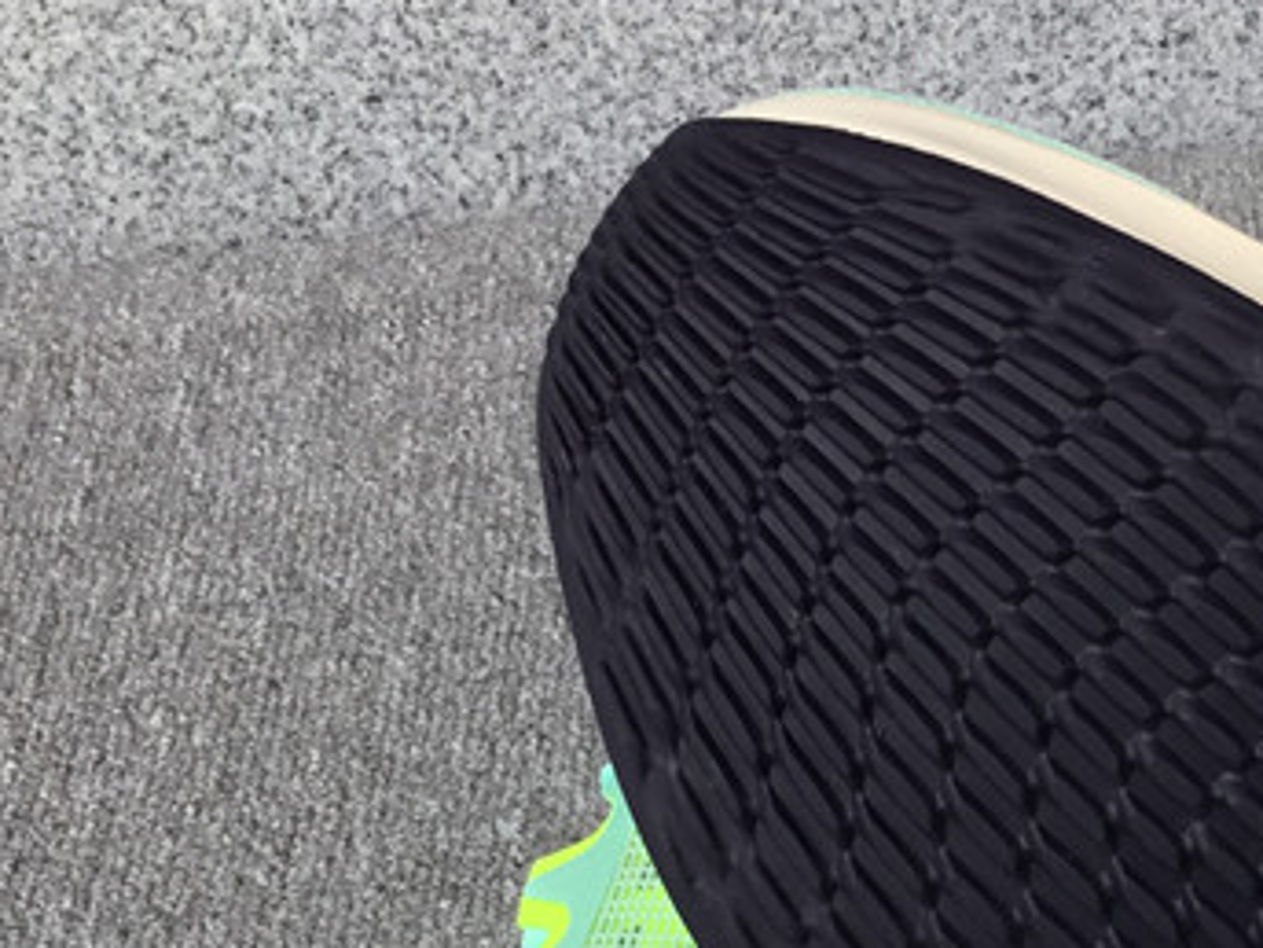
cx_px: 1502
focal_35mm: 81
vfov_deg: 17.7
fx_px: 2955
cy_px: 994
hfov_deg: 22.3
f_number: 2.4
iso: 25
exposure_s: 1/104
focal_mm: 3.3
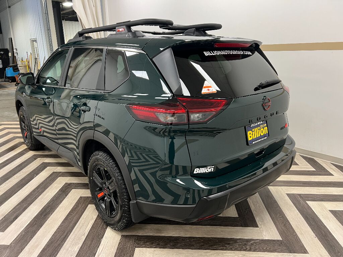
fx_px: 258
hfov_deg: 67.3
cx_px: 172
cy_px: 128
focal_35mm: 26
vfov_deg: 53.1
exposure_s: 1/60
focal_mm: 5.7
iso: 125
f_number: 1.5
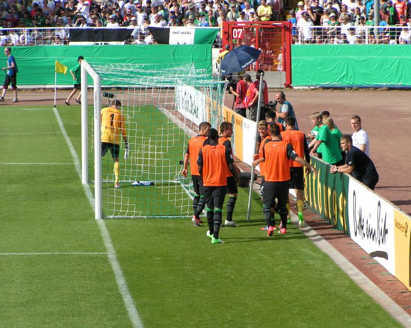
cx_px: 220
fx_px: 2505
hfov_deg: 9.4
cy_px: 164
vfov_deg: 7.5
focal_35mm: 206
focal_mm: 30.1
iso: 50
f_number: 5.6
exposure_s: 1/400
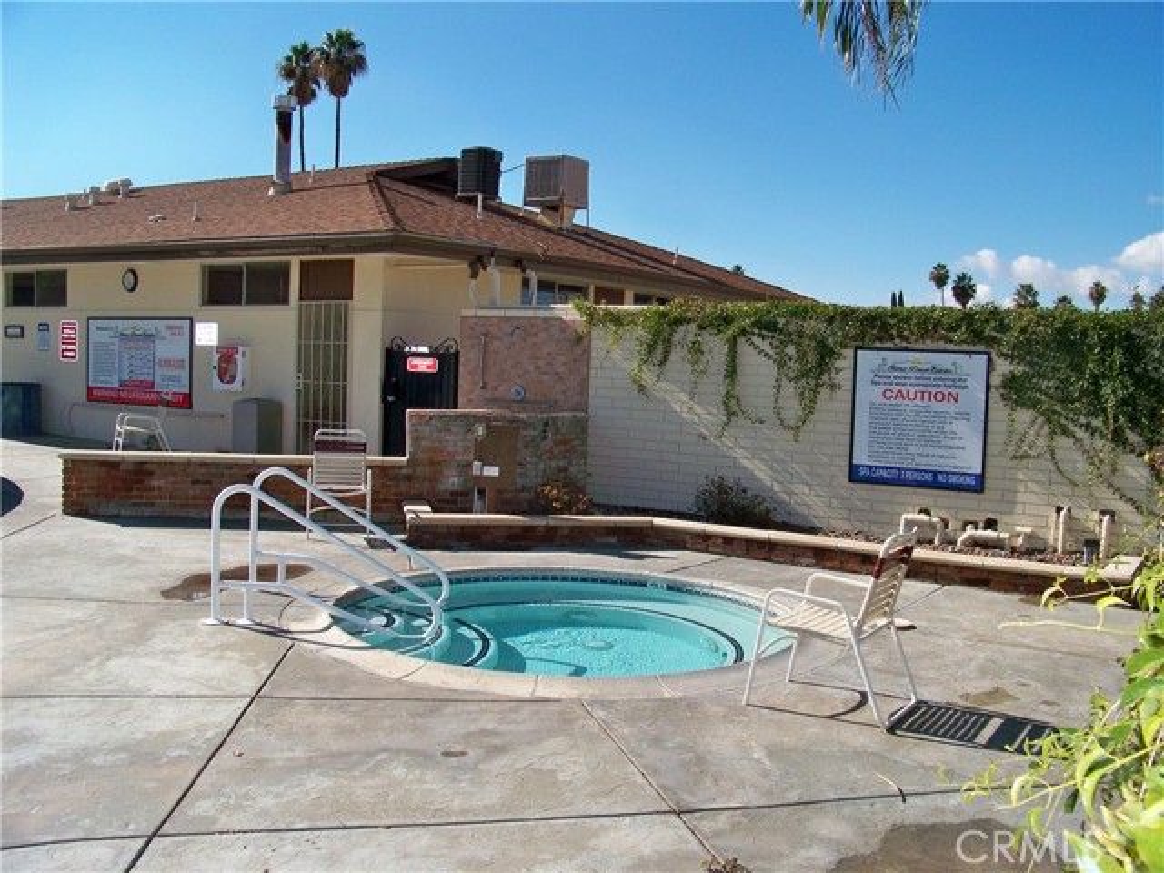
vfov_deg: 42.9
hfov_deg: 55.4
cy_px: 436
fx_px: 1110
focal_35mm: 33
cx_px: 582
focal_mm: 5.85
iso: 64
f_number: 4
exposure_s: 1/1000
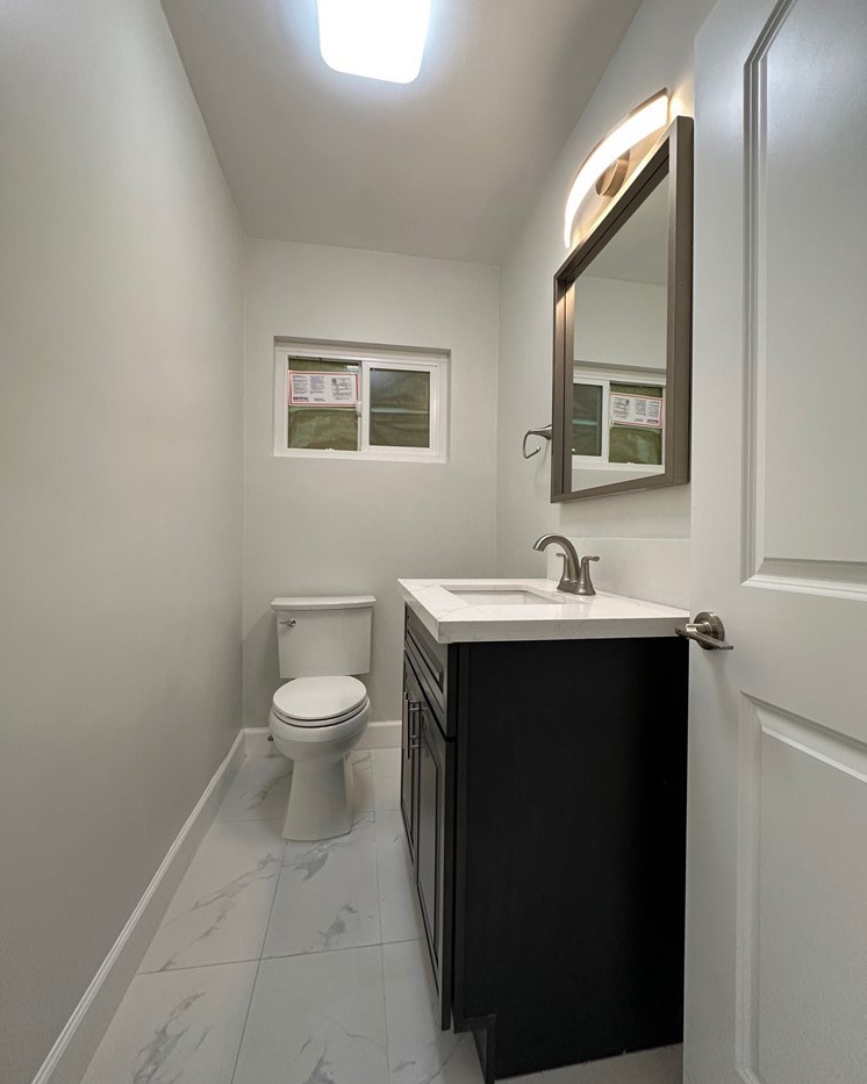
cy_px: 539
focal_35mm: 15
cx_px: 442
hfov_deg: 84.0
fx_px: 481
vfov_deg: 96.8
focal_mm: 2.22
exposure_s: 1/120
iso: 200
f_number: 2.2
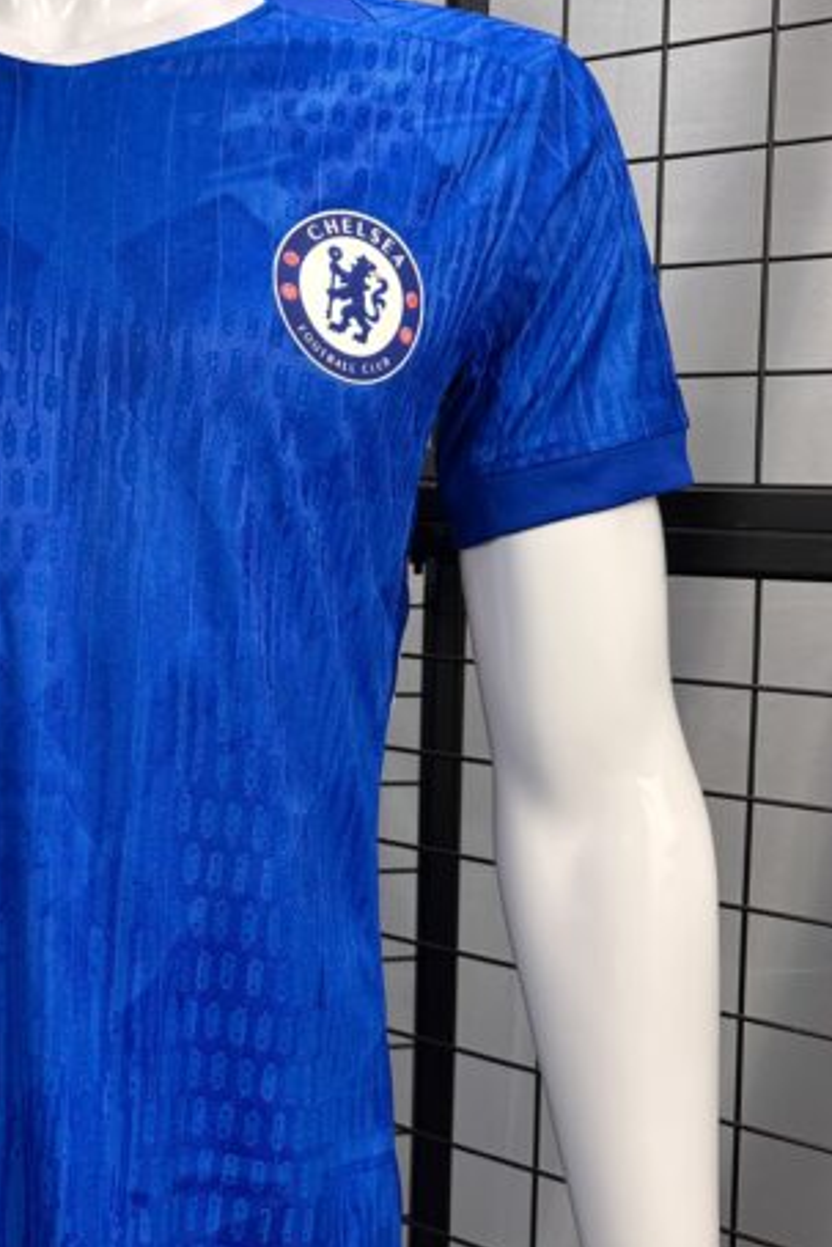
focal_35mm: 44
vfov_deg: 44.4
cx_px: 33
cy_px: 571
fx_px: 1524
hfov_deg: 28.9
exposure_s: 1/120
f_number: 1.78
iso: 100
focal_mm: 6.86
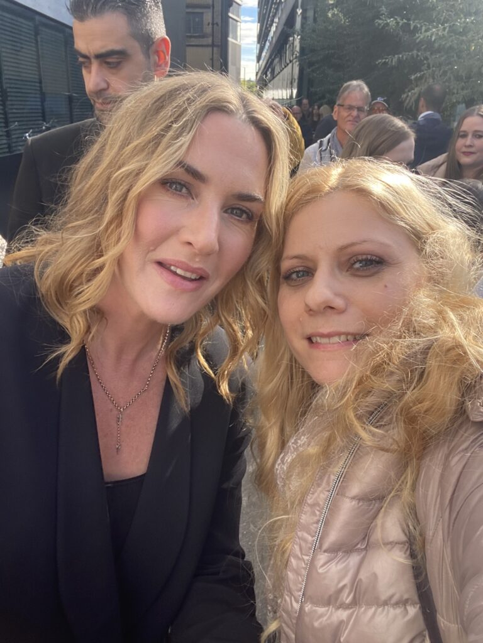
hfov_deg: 46.8
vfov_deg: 60.0
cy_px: 322
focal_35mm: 30
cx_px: 242
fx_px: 558
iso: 25
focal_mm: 2.71
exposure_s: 1/215
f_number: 2.2
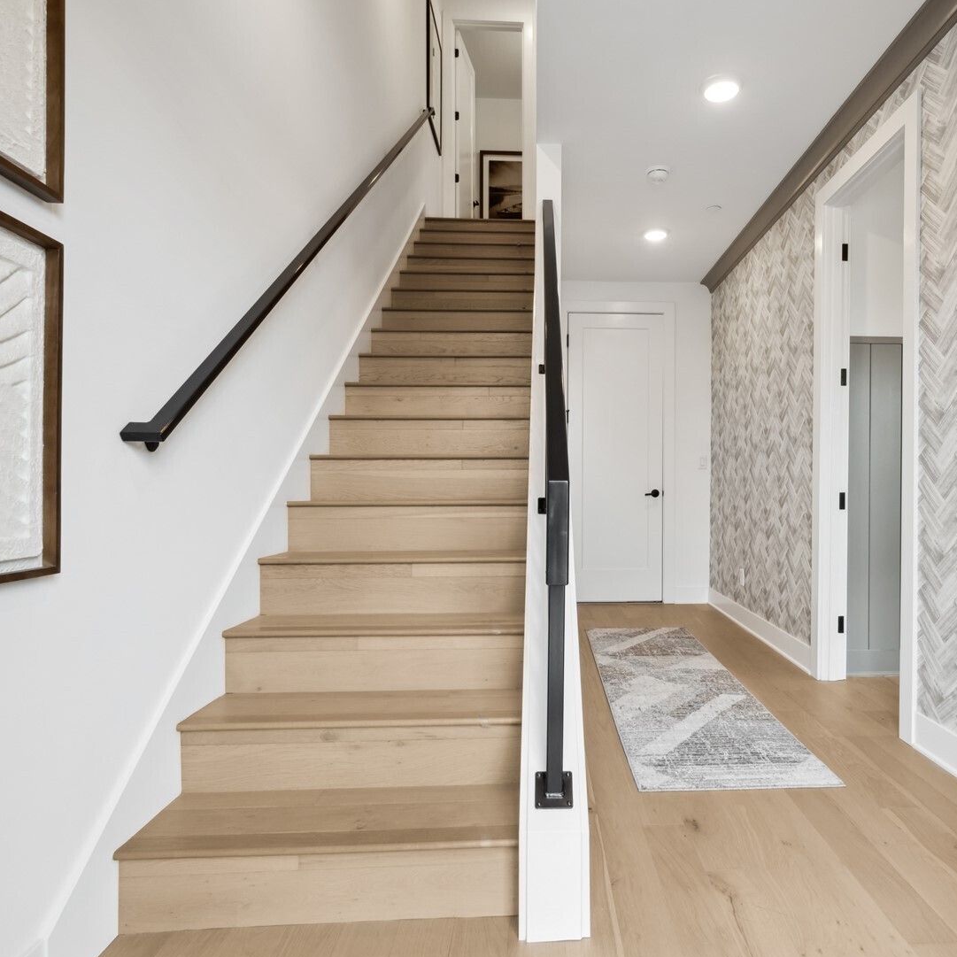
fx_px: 626
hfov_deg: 73.9
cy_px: 484
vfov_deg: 74.8
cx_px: 581
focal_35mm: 20
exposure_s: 1/13
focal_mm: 10
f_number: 8
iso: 200
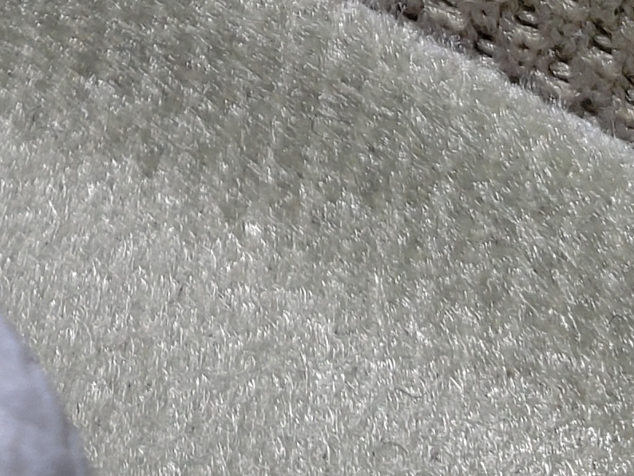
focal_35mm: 132
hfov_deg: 14.3
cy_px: -617
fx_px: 2418
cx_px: -188
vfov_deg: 10.0
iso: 50
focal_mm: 4.3
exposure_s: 1/102
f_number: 2.4
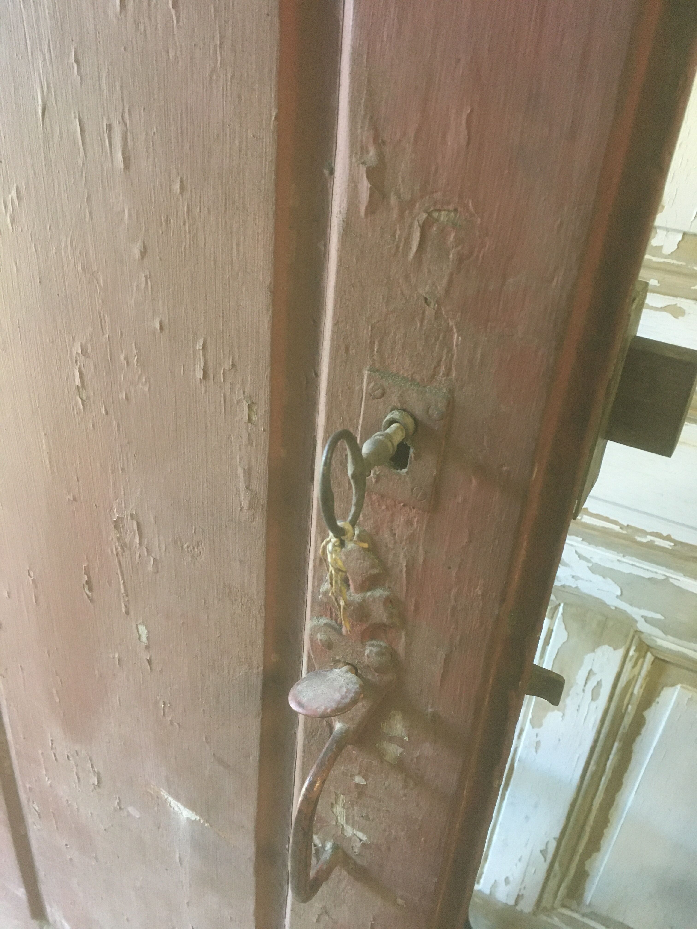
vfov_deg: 61.7
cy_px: 464
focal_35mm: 29
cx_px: 348
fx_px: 779
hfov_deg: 48.2
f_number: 2.2
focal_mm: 4.15
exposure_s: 1/25
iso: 200
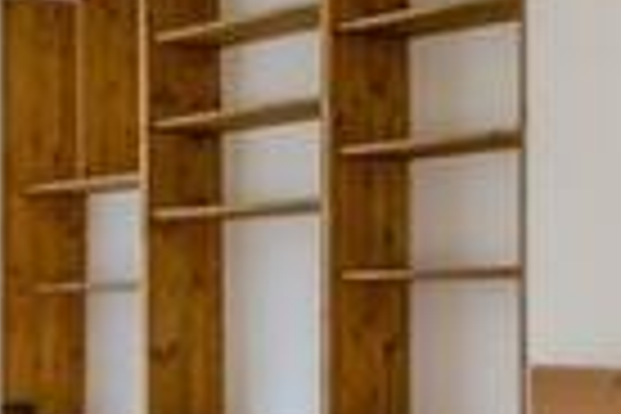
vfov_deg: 12.3
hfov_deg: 17.8
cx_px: 666
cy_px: 322
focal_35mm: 111
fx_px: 1915
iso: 160
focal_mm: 10
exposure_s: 1/13
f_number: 8
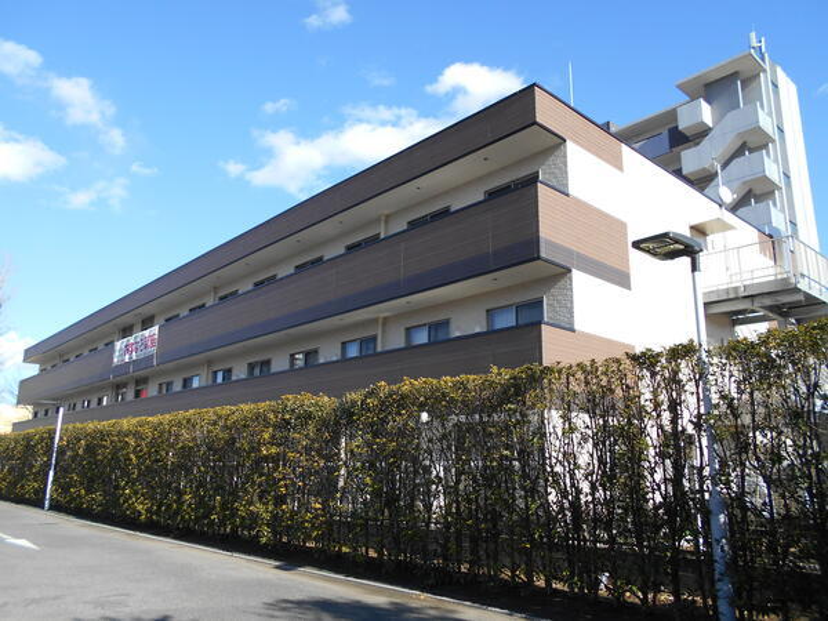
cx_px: 414
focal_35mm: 26
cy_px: 310
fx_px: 622
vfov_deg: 53.1
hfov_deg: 67.3
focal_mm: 4.6
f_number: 3.2
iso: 80
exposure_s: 1/500
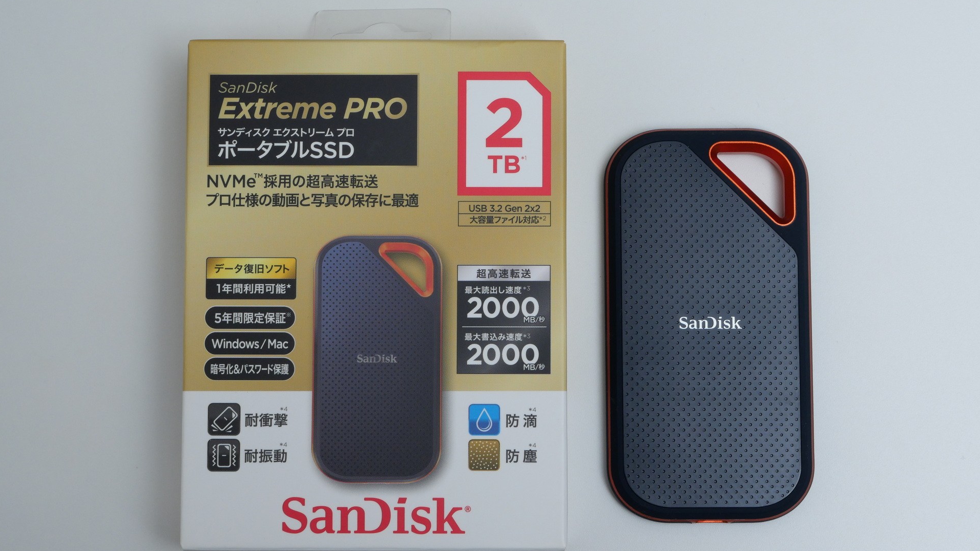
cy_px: 296
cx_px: 490
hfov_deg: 25.9
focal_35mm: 82
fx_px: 2131
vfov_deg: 14.7
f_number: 9
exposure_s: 1/30
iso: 400
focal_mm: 38
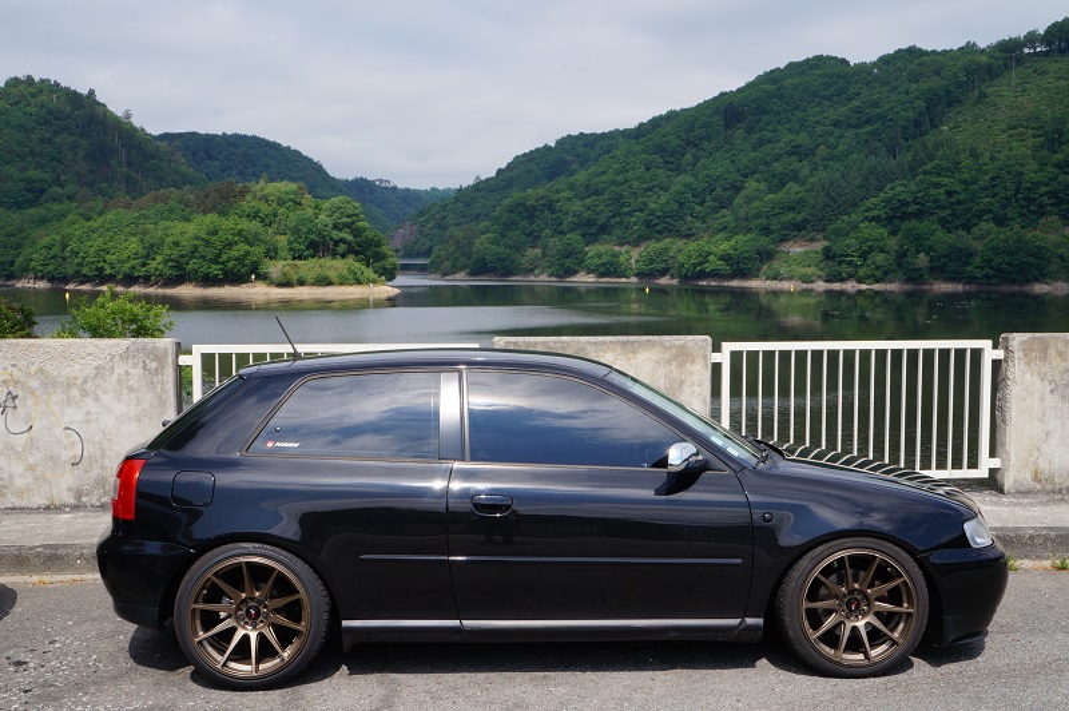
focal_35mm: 36
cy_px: 356
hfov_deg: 53.2
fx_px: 1068
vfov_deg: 36.8
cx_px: 534
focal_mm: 24
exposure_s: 1/100
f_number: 16
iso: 125
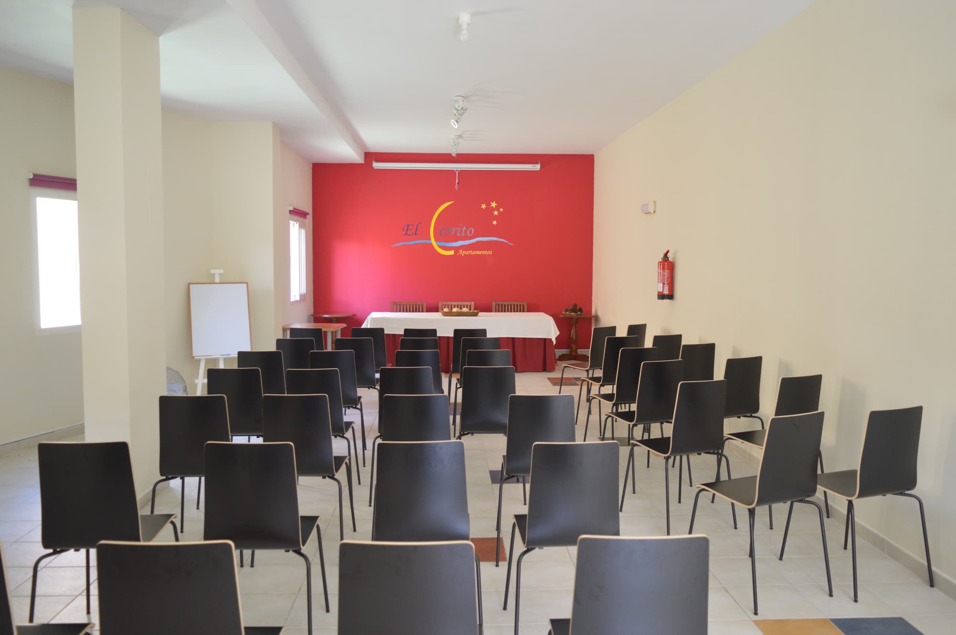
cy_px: 318
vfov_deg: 47.9
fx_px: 716
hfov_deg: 67.4
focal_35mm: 27
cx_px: 478
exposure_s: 1/60
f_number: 3.5
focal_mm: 18
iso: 800
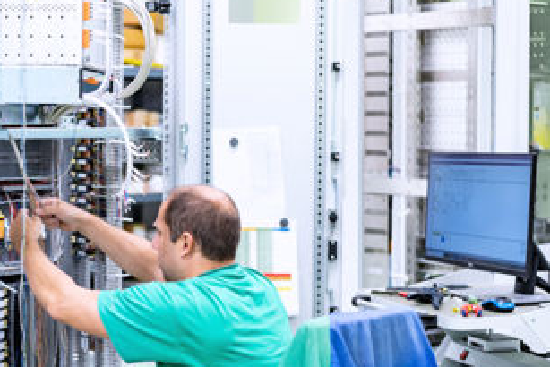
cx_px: 181
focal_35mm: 78
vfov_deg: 17.4
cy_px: 273
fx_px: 1192
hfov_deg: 25.8
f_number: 1.8
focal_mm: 50
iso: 100
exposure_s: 1/160
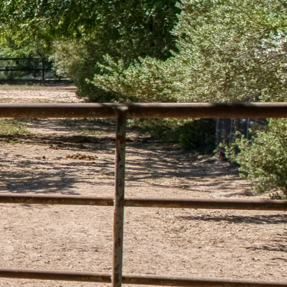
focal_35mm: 121
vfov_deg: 14.4
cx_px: -673
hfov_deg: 9.6
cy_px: 132
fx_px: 1135
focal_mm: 16
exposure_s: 1/640
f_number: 11
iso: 100
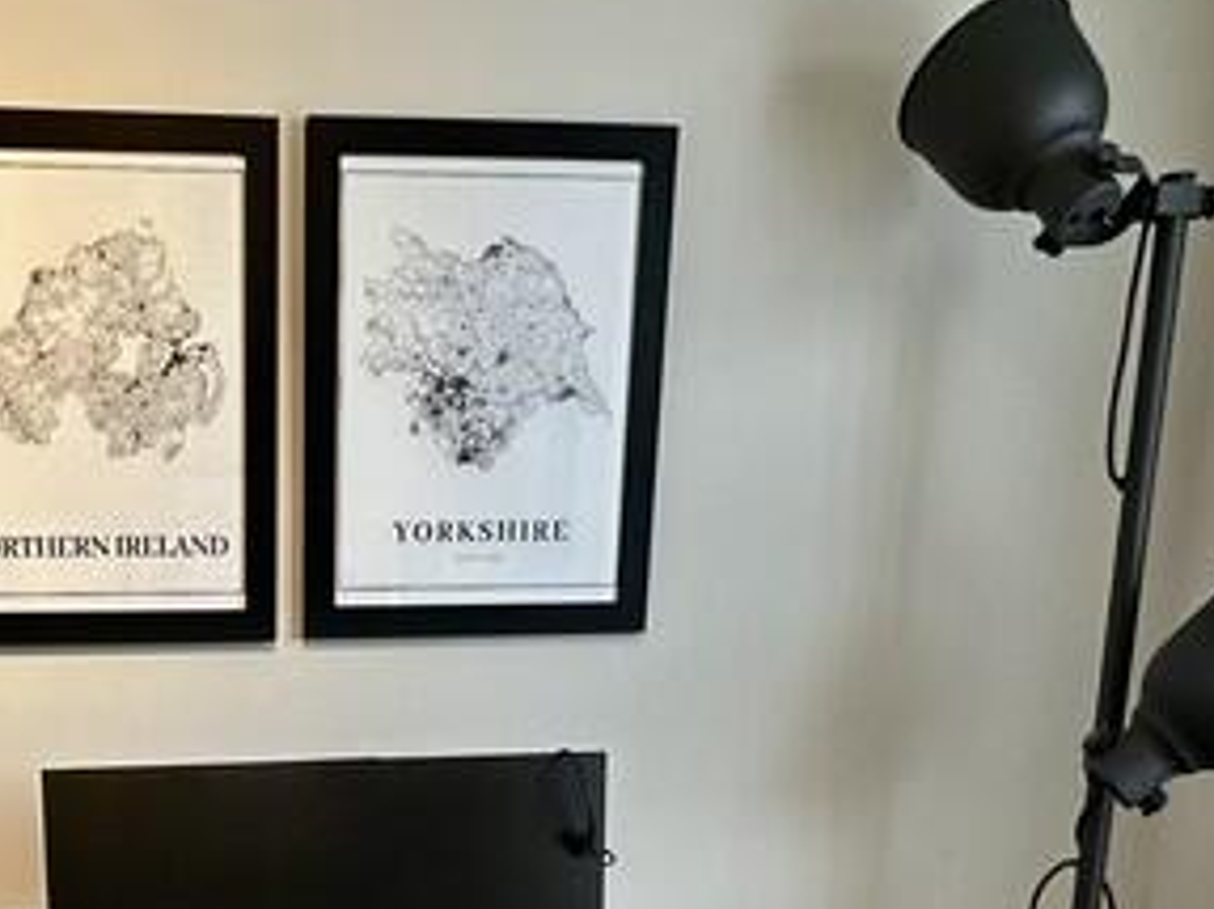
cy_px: 1154
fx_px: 1753
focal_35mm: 50
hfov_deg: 36.7
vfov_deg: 25.4
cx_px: 224
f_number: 2.2
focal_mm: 2.22
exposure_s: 1/50
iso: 160
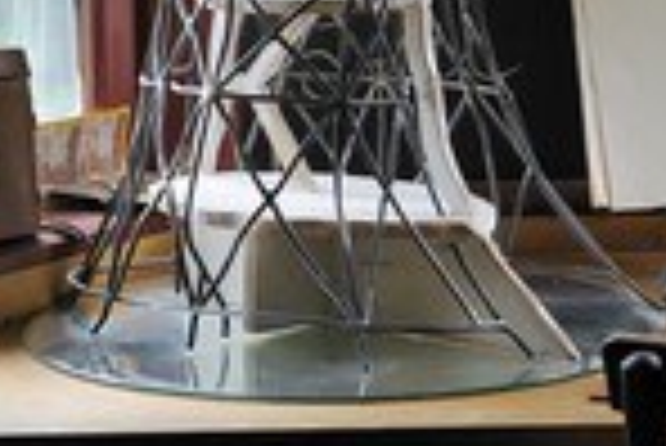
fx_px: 3463
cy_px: -32
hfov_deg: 10.8
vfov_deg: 7.3
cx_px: 724
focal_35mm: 187
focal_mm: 66
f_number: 7.1
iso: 400
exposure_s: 1/4
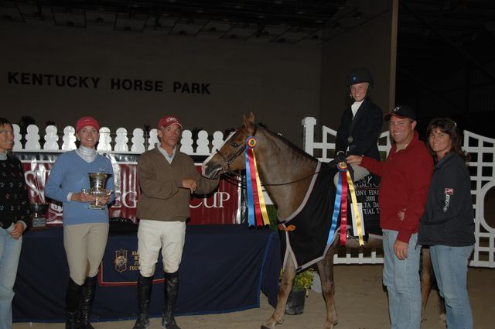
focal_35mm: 40
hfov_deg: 48.0
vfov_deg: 32.9
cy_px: 164
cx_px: 248
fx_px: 556
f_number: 4
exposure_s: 1/125
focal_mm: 27
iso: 200
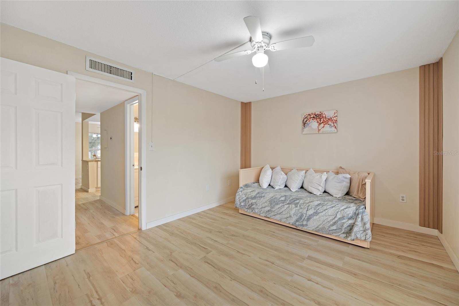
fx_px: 179
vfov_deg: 81.2
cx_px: 230
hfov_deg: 104.2
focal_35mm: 14
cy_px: 153
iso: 250
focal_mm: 14
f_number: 6.3
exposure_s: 1/2.5
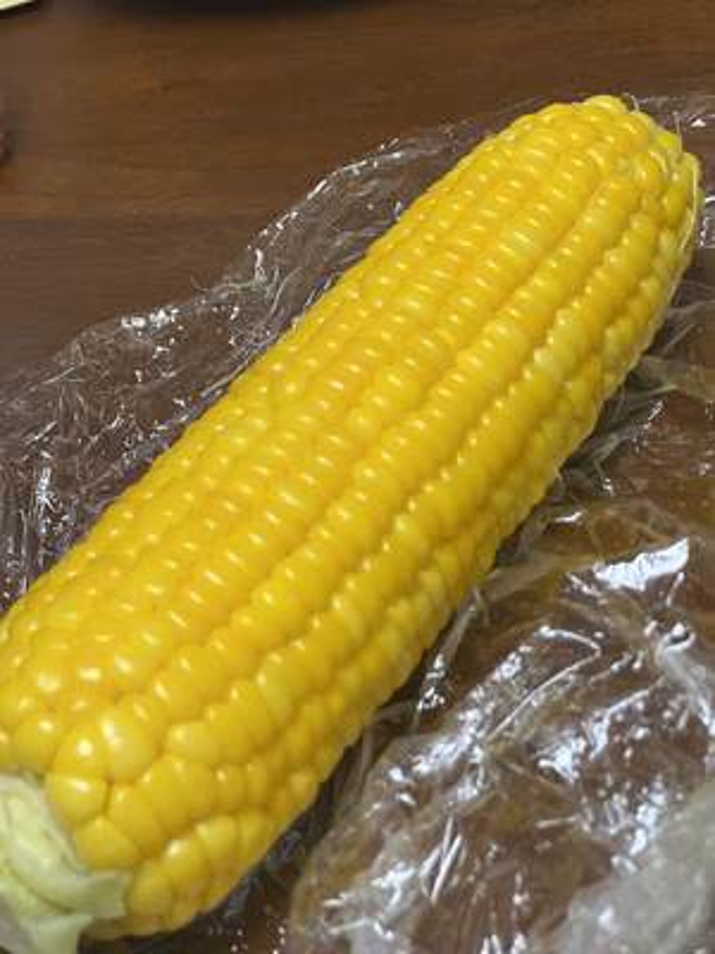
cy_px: 477
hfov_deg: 19.1
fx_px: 2121
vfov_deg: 25.3
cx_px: 358
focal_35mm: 77
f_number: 2.8
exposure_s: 1/33
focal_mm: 9
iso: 125
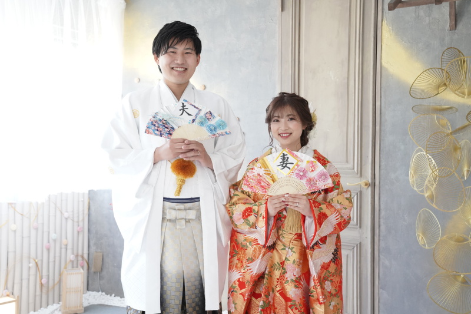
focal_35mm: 43
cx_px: 236
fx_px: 562
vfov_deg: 31.2
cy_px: 157
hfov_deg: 45.4
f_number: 5.6
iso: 6400
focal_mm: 43
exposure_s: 1/250
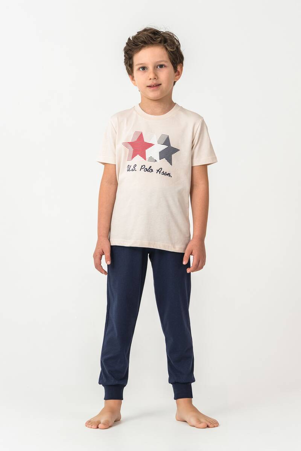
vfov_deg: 17.8
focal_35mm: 115
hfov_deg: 11.9
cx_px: 150
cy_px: 226
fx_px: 1442
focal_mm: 115
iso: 160
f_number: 8
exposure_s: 1/125
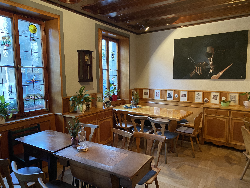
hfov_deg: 67.3
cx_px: 125
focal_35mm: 26
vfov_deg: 53.1
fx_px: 188
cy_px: 94
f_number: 1.8
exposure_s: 1/25
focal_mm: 4.25
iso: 500
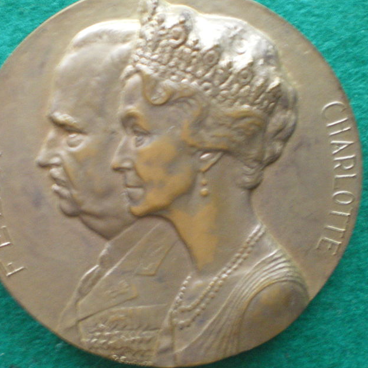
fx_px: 649
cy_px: 195
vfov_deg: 31.6
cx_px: 149
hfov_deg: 31.6
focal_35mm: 54
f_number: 3.1
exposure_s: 1/8
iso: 400
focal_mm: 6.3
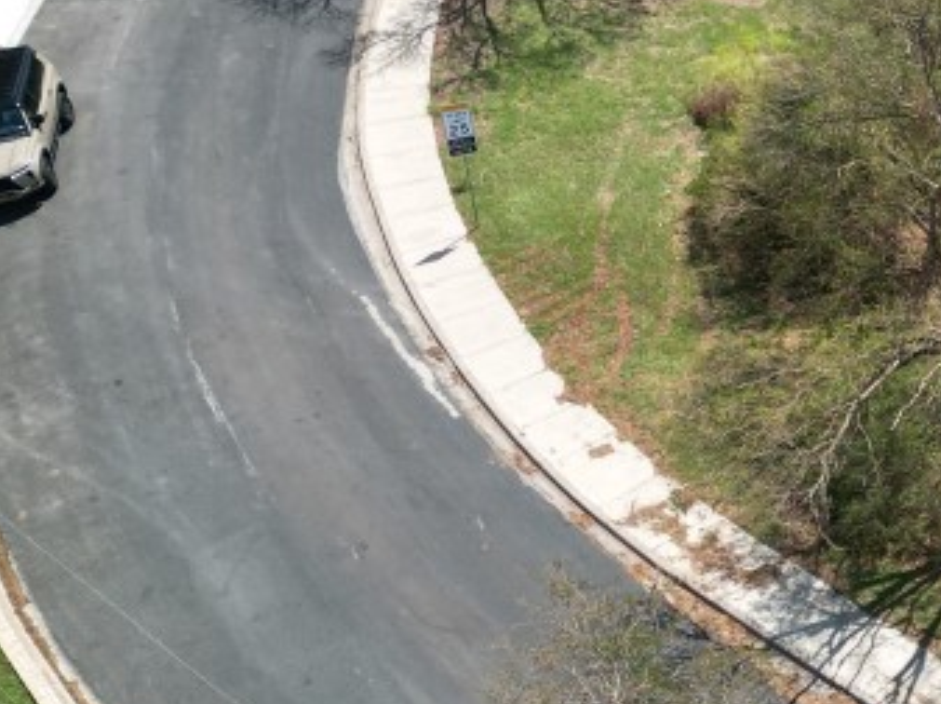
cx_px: 1329
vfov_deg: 20.1
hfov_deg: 22.8
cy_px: 246
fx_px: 1982
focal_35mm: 73
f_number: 1.7
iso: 130
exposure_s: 1/2000
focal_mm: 6.72
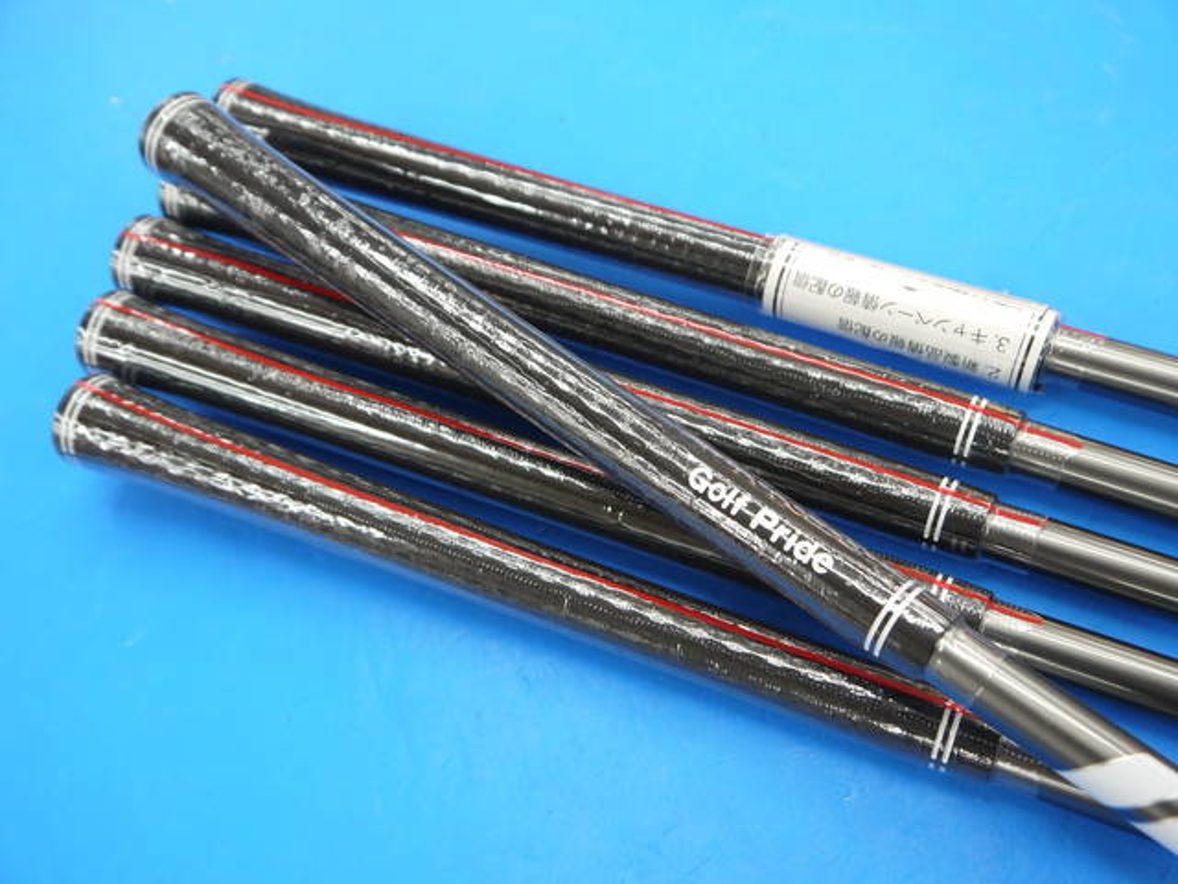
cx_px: 589
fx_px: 1361
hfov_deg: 46.8
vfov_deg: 36.0
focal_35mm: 40
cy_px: 442
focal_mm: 20
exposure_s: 1/60
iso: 250
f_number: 4.2
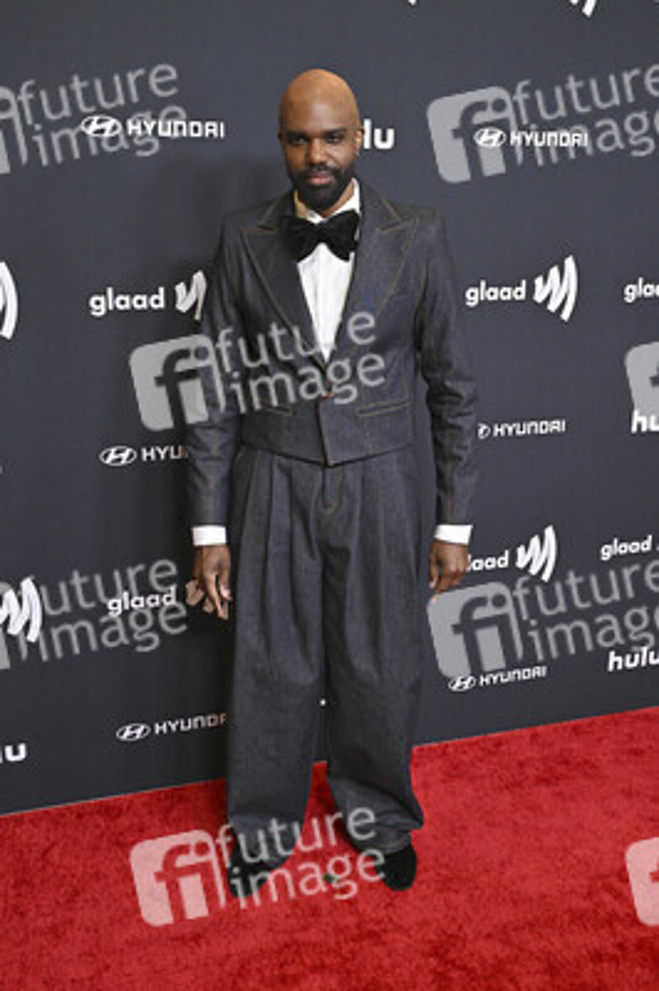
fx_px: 990
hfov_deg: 36.8
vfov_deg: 53.2
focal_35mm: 36
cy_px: 496
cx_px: 330
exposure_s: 1/250
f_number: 5.6
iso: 4000
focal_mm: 36
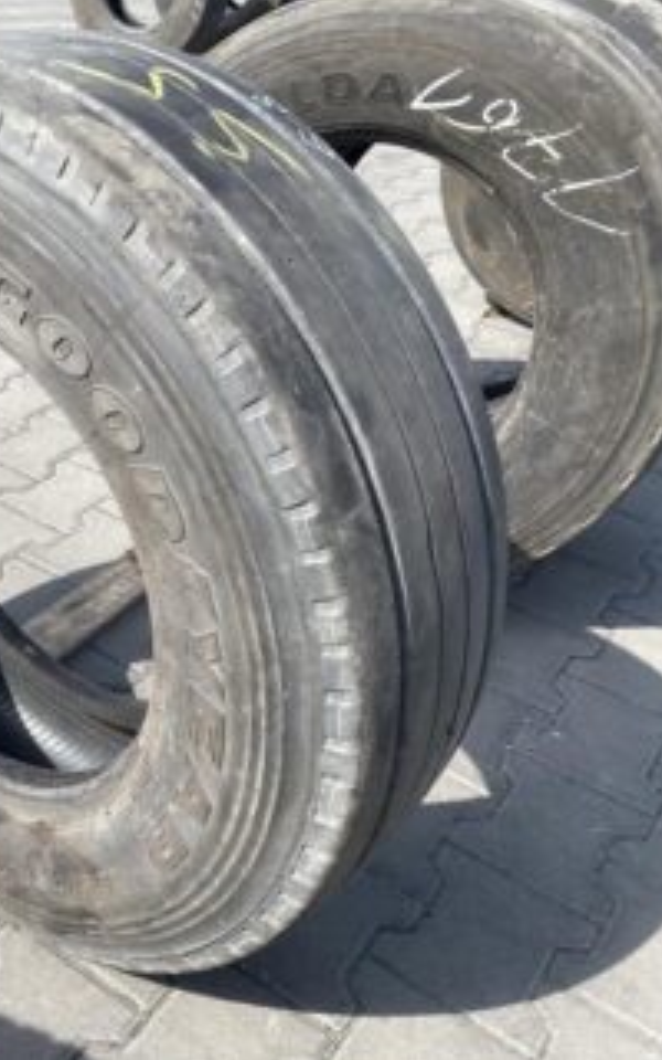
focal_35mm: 37
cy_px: 528
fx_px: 1068
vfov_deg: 52.7
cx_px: -26
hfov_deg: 31.4
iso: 32
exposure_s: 1/1565
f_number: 1.8
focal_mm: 4.25
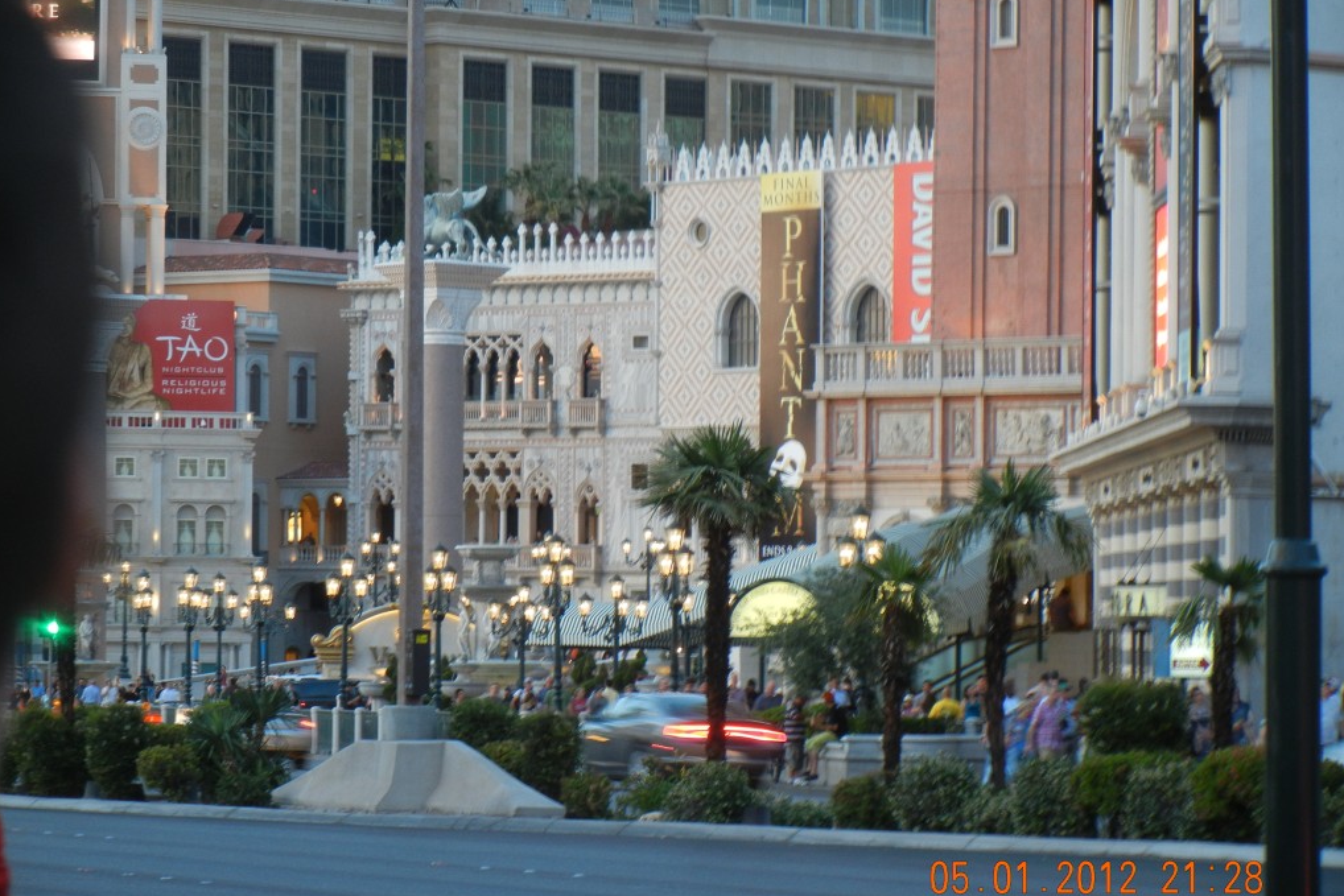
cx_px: 669
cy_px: 476
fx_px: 5936
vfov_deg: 8.6
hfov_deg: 12.9
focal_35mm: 159
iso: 200
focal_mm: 27.4
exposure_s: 1/9.7
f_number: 4.6
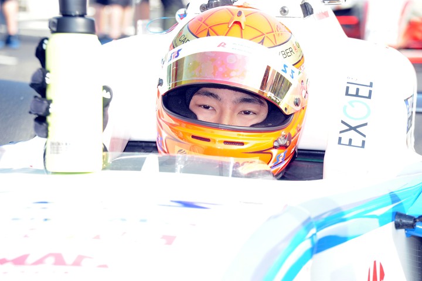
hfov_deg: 10.3
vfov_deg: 6.9
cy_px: 140
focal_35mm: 200
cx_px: 211
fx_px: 2344
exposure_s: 1/250
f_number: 11
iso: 800
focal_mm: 200
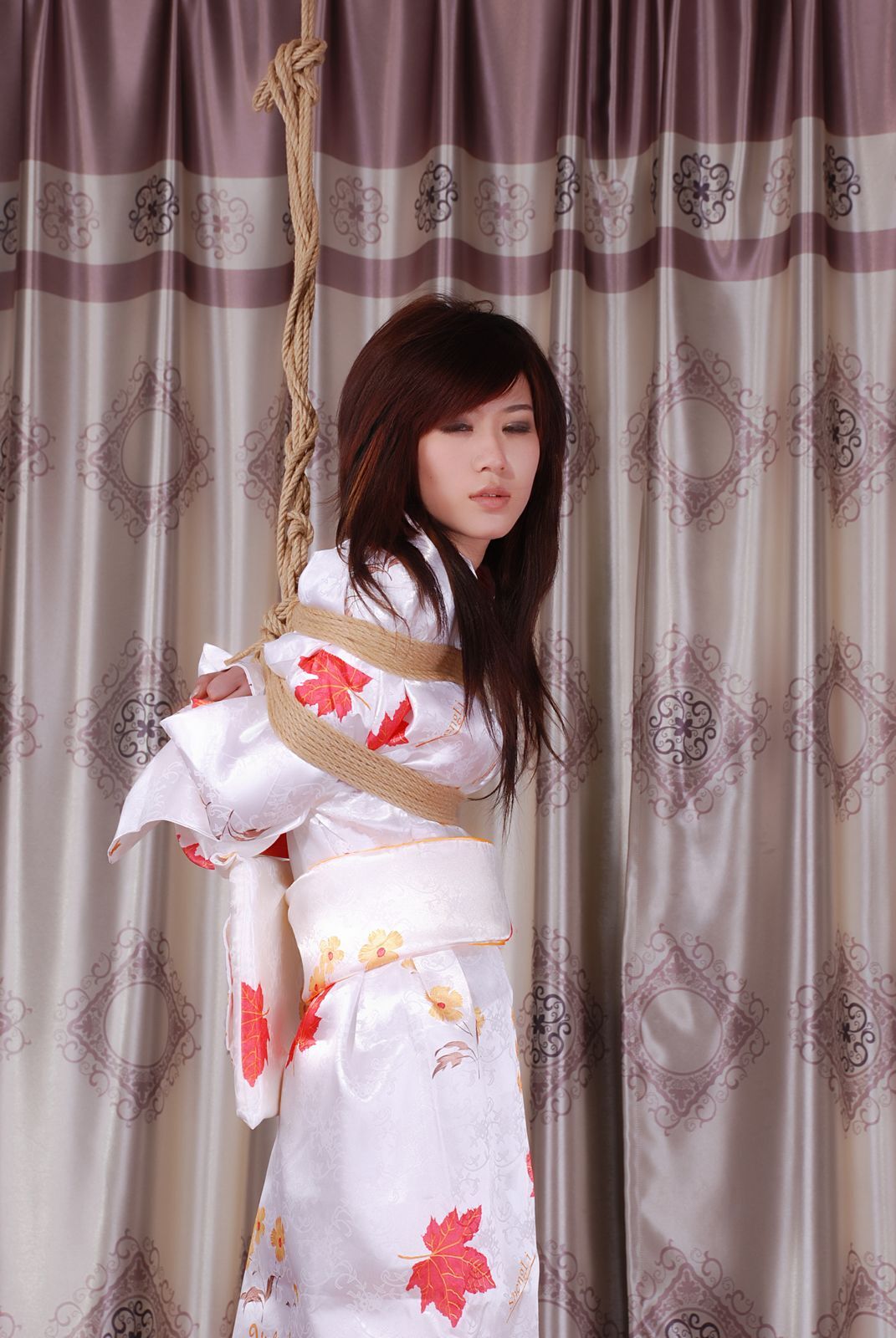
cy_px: 669
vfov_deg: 21.9
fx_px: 3462
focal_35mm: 93
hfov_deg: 14.7
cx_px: 448
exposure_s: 1/8
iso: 100
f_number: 8
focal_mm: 62
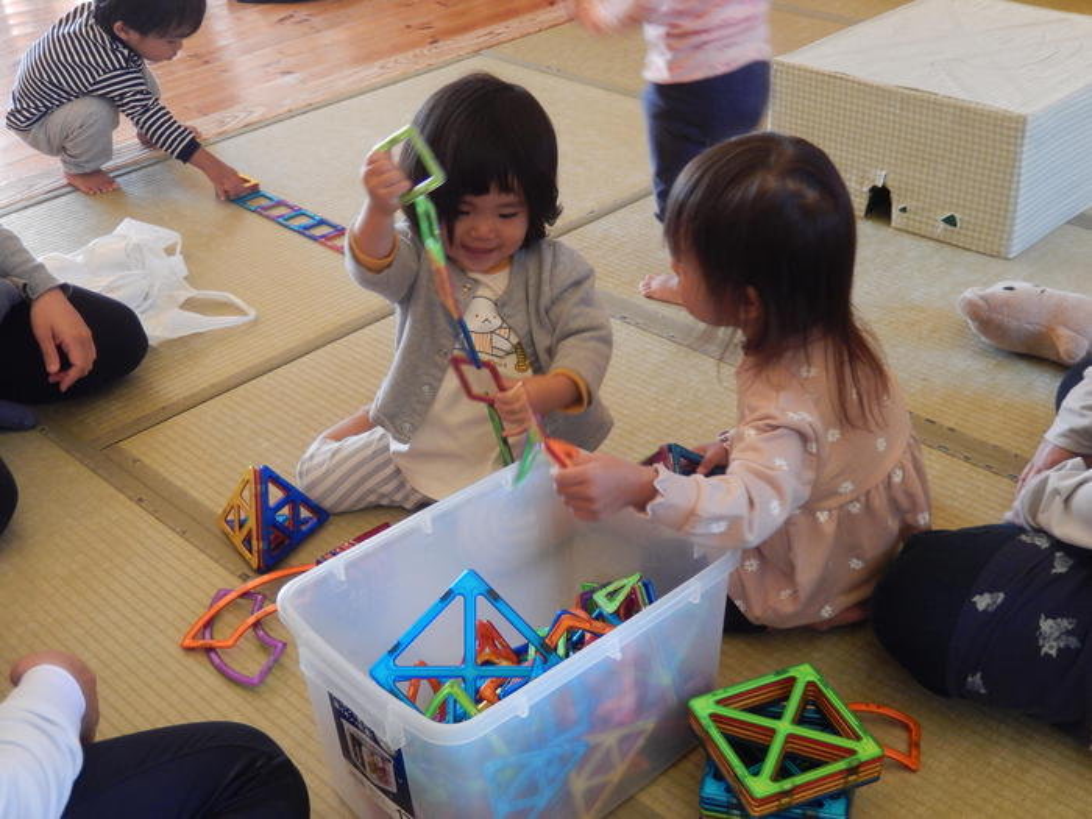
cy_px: 410
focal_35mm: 45
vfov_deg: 32.2
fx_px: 1420
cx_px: 546
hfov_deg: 42.1
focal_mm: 8.1
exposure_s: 1/30
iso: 400
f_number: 4.3
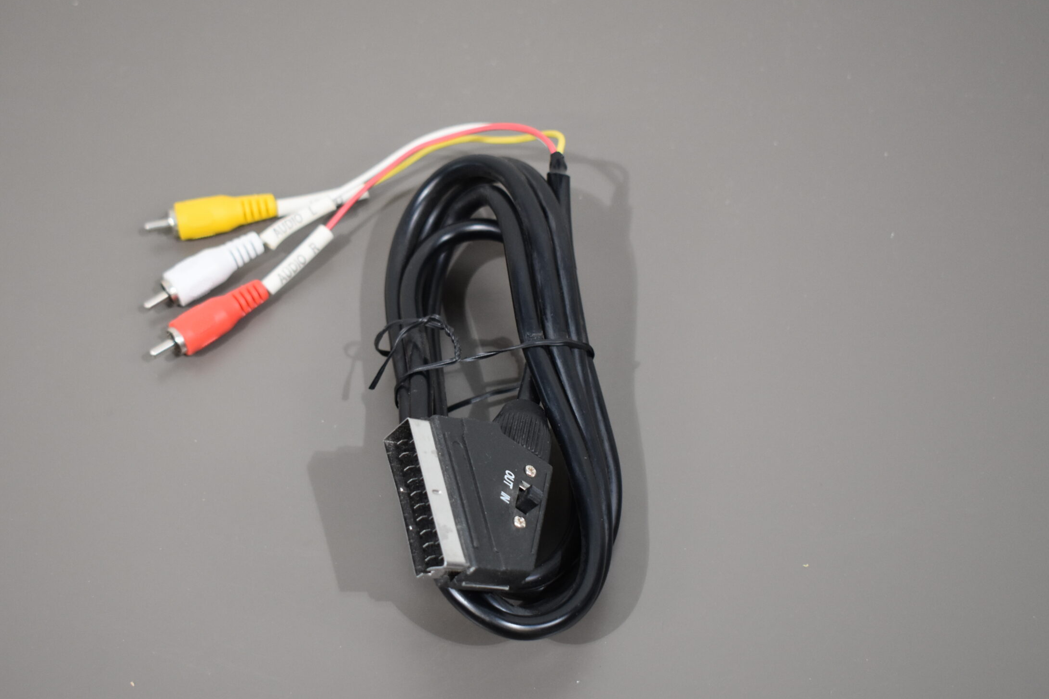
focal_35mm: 60
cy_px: 389
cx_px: 462
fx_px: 1748
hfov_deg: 33.4
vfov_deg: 22.6
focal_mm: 34
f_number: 4.5
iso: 1000
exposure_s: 1/125
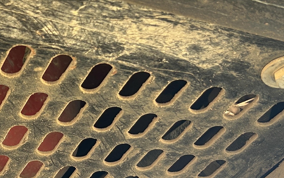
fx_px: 766
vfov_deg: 13.1
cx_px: 69
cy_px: 175
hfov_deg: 20.8
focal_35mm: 99
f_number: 1.5
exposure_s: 1/170
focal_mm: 5.7
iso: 64
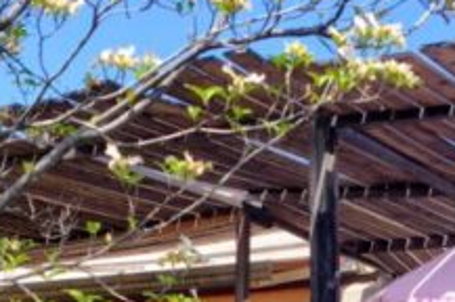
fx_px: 1426
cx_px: 212
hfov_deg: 18.1
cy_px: 439
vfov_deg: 11.6
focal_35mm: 113
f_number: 1.9
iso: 50
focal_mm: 5.6
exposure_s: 1/1824
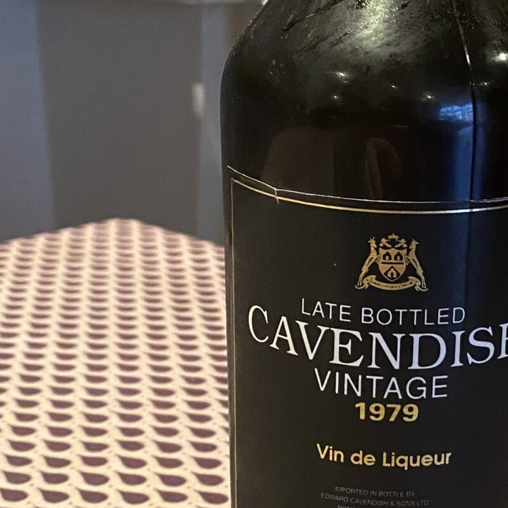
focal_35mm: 73
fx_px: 1212
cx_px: 430
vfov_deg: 23.5
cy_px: 163
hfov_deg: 23.2
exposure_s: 1/25
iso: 640
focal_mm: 4.25
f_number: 1.8
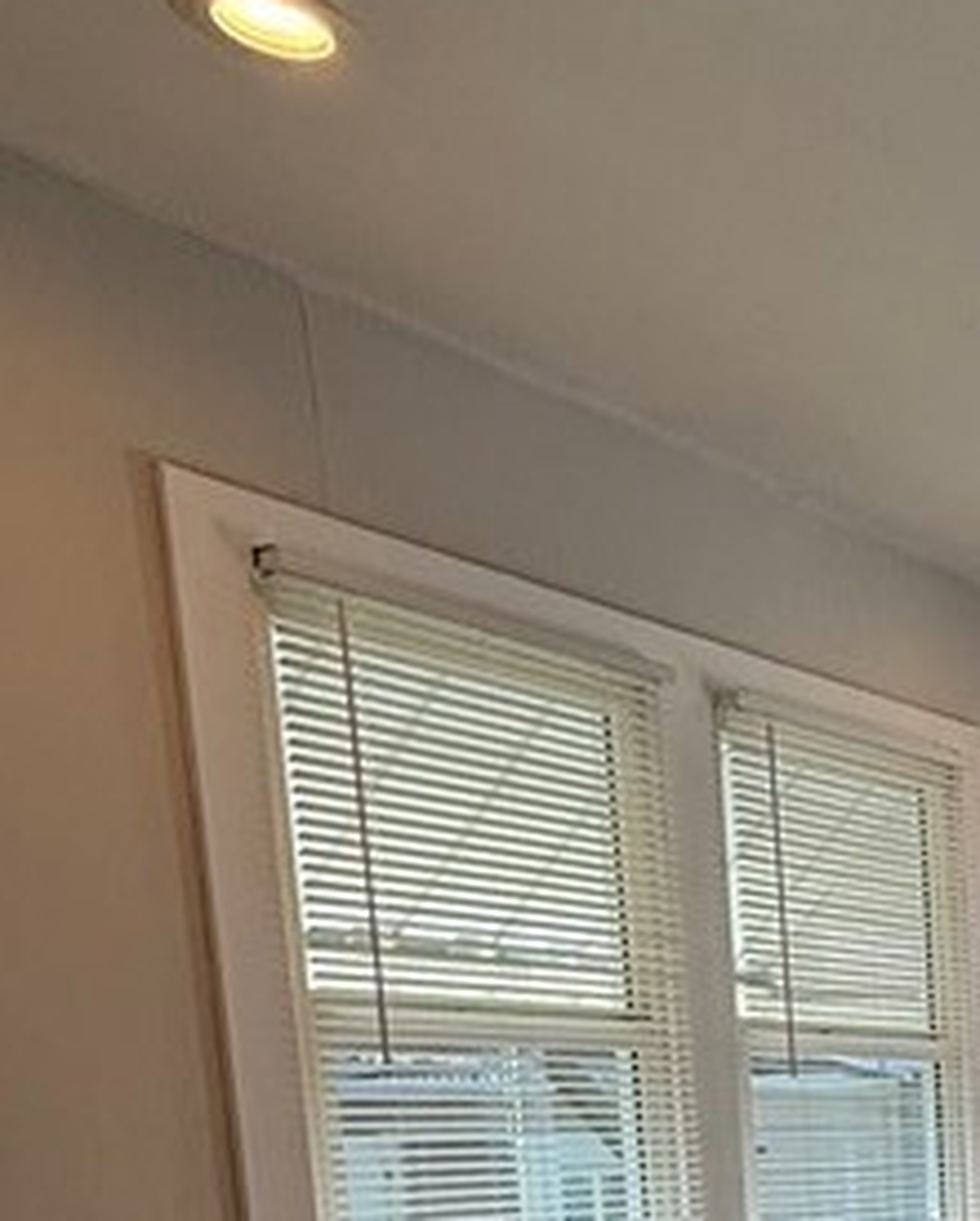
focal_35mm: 51
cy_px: 1435
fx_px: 1845
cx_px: 1492
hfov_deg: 23.4
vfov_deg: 31.3
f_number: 2.2
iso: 64
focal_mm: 2.22
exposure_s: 1/127
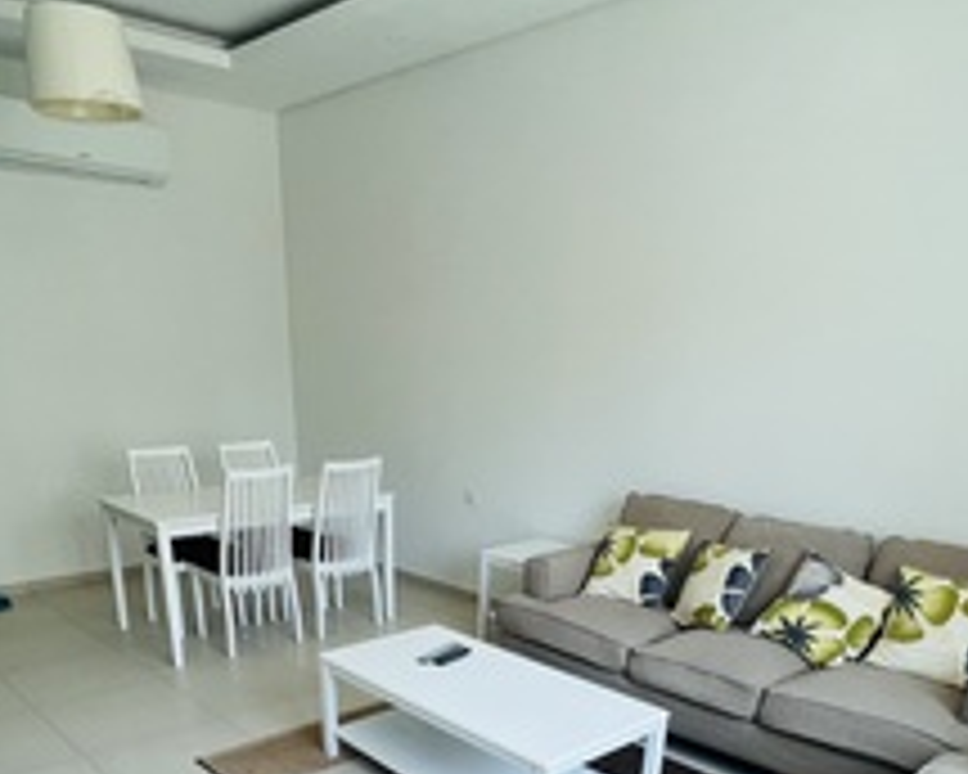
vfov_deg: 46.4
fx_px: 774
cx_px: 448
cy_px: 736
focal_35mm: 27
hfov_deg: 64.0
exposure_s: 1/99
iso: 200
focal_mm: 1.57
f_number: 1.8
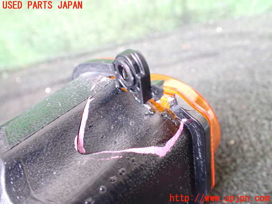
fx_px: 236
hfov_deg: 60.0
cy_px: 102
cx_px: 136
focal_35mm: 30
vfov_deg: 46.8
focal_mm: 5.4
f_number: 2.3
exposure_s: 1/40
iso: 800
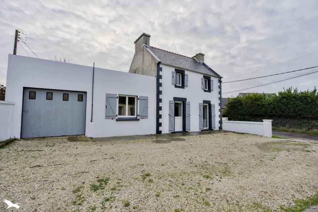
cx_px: 159
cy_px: 106
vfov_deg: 73.7
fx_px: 141
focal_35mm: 16
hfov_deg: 96.7
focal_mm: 16
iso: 800
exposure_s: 1/4000
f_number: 8
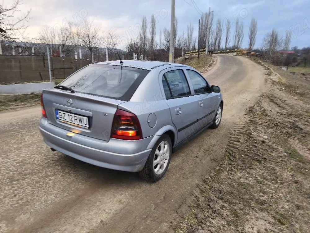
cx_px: 155
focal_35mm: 23
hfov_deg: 73.9
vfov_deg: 58.9
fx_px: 206
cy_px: 116
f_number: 1.65
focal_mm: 6.18
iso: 250
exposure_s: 1/50.3
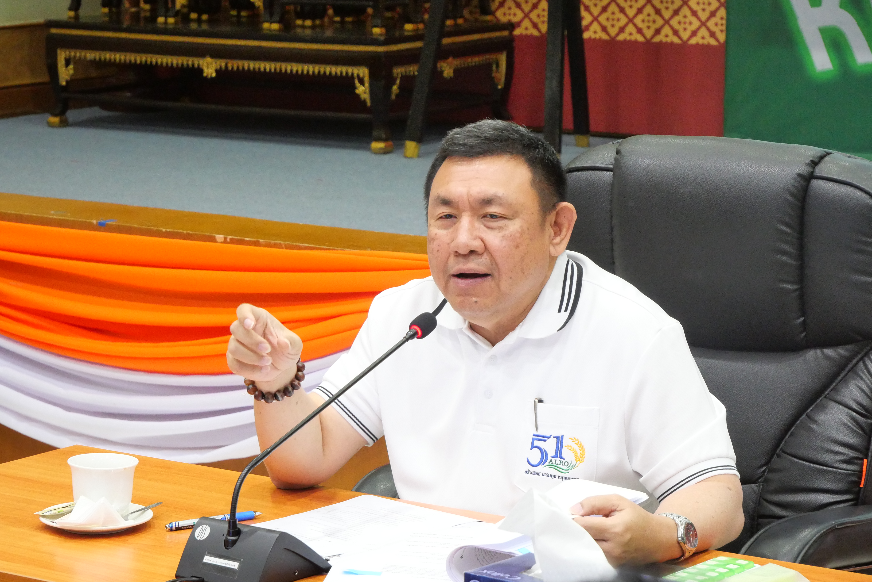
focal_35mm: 118
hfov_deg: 17.3
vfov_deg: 11.6
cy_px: 291
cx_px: 436
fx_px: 2860
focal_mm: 57
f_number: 5.6
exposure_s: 1/50
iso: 3200
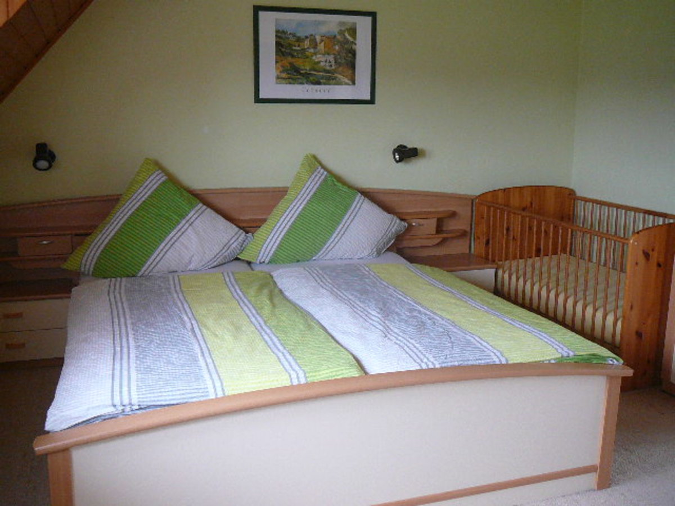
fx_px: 682
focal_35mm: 35
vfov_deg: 40.7
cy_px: 253
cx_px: 338
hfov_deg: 52.6
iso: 200
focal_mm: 5.2
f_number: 2.8
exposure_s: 1/13
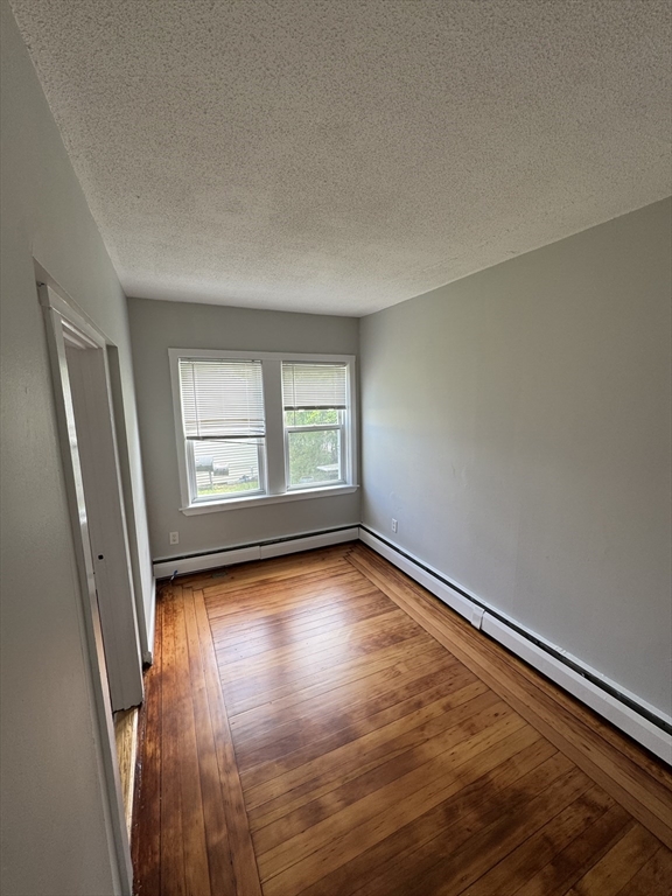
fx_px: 362
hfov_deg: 85.7
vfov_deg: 102.1
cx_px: 336
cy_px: 448
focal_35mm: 14
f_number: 2.2
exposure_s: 1/99
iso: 50
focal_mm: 2.22
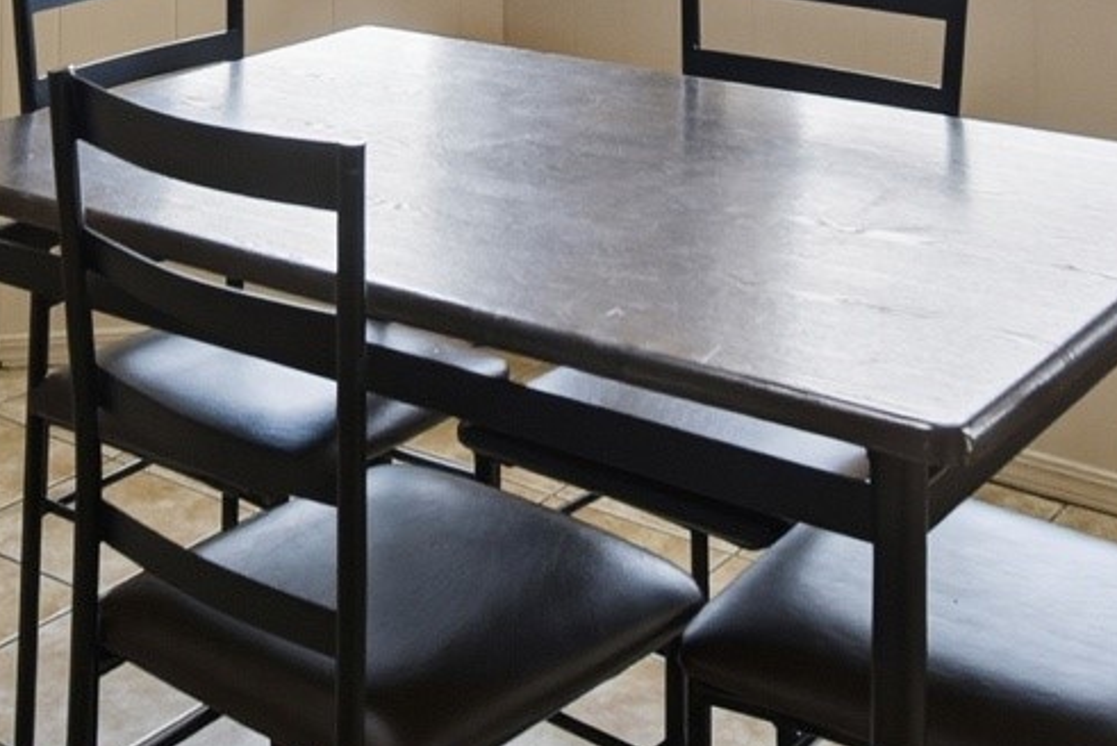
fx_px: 1801
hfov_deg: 34.4
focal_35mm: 58
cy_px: -401
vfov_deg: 19.9
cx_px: 464
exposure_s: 1/40
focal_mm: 10
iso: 250
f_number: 13
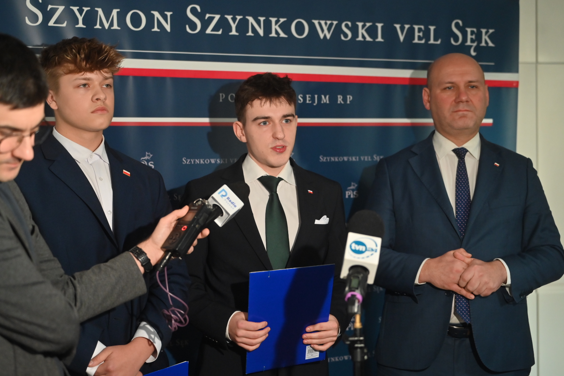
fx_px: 1097
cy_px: 188
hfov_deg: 28.8
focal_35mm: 70
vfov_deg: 19.5
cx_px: 282
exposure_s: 1/200
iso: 2500
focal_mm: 70
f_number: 2.8
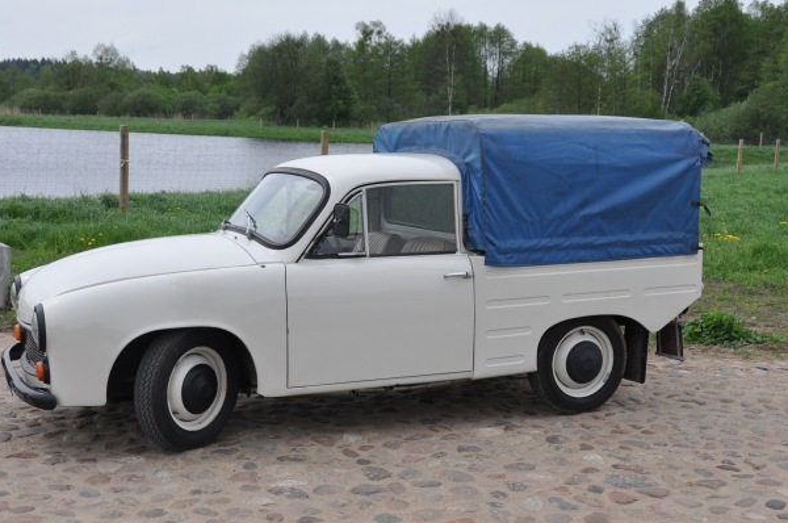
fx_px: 1049
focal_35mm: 48
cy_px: 286
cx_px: 414
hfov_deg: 41.2
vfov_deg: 28.0
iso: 400
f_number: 6.3
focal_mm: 24
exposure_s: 1/1600
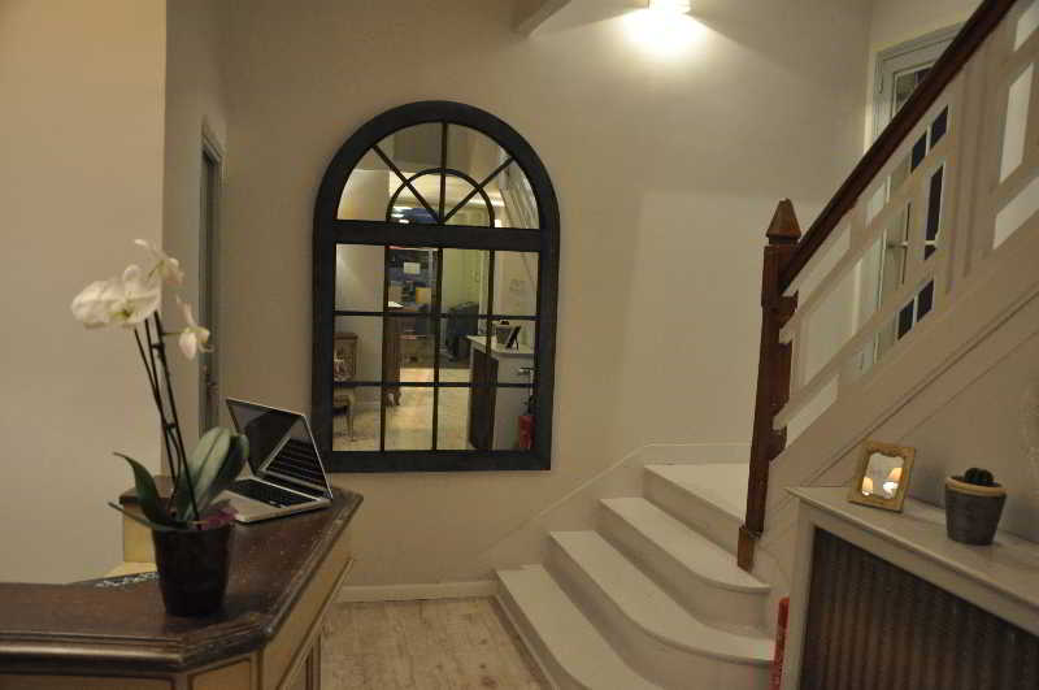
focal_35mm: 32
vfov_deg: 41.6
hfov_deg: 59.6
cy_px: 345
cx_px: 520
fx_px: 908
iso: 1600
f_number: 3.8
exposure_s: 1/25
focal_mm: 21
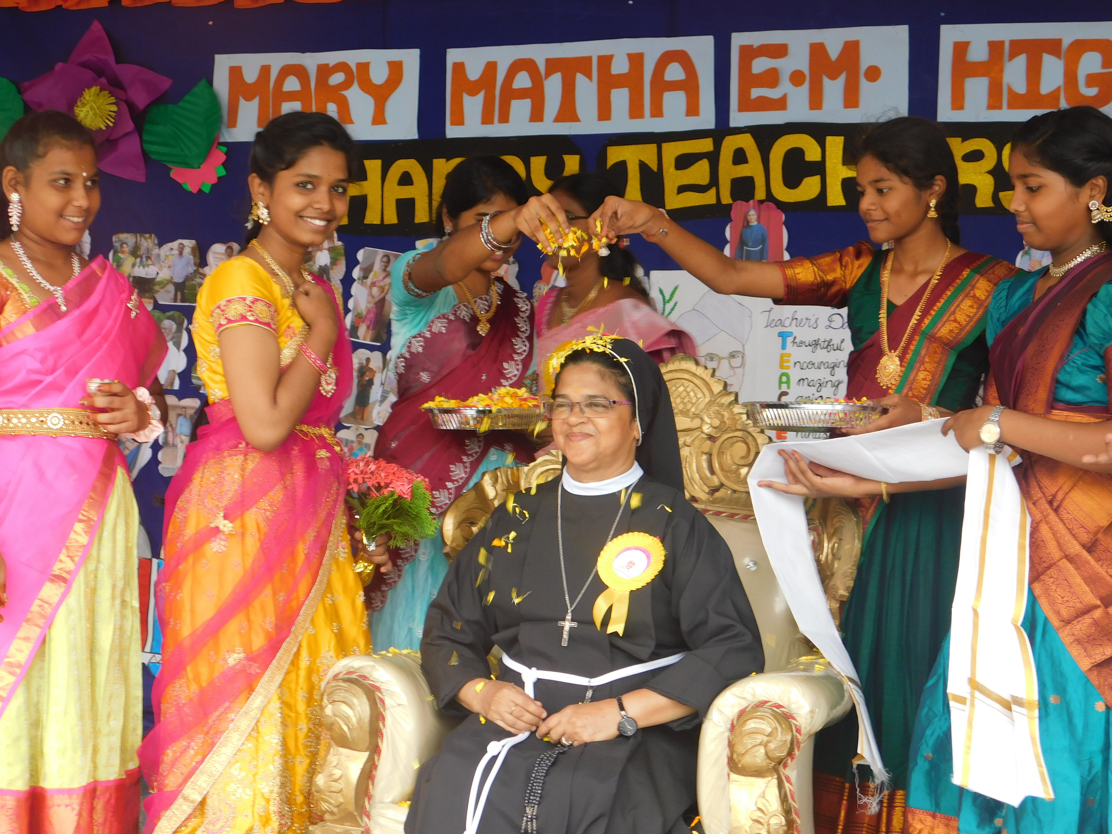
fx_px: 2120
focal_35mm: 66
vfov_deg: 22.3
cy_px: 417
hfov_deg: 29.4
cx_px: 556
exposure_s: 1/80
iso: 125
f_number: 4.2
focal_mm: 11.7
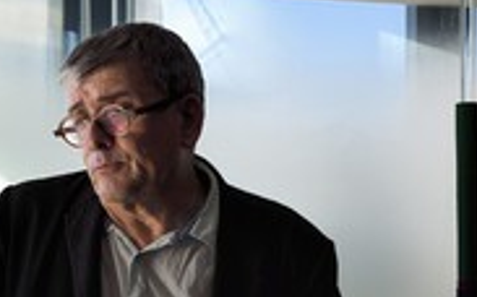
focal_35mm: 82
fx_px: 1065
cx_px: 297
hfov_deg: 25.2
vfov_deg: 15.8
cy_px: 214
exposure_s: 1/200
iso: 200
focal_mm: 35
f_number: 7.1
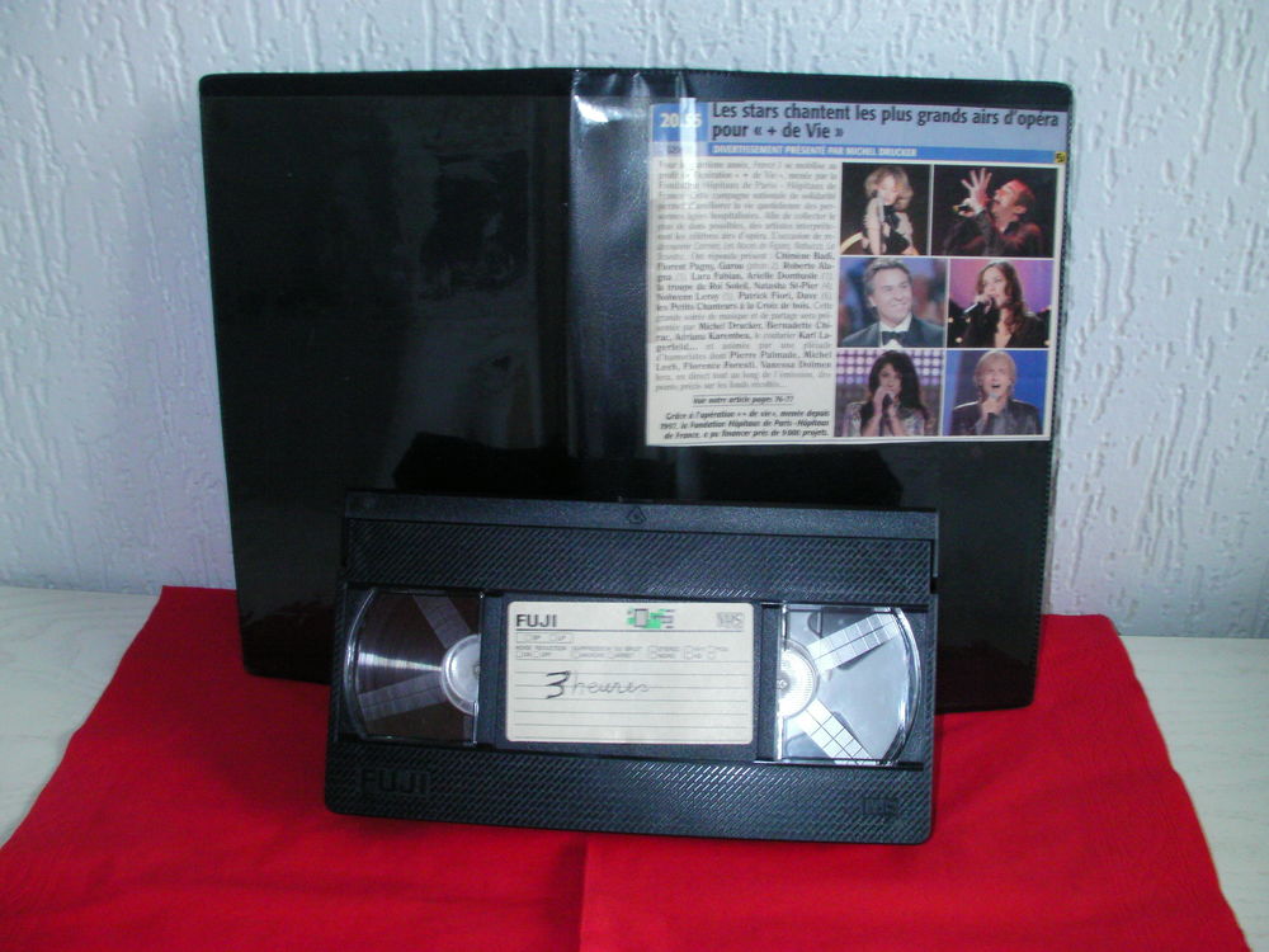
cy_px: 476
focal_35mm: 38
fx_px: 1393
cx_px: 634
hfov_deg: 49.0
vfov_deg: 37.7
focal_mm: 6.3
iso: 200
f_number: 5.6
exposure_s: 1/30
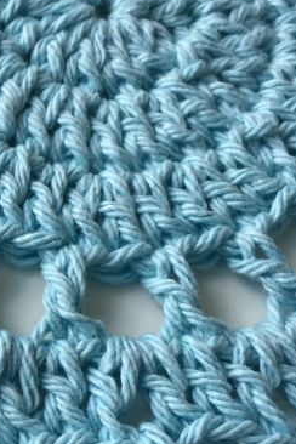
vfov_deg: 28.8
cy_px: 272
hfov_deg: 18.0
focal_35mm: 70
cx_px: -102
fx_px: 863
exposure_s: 1/120
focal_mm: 4.15
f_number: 2.2
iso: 32
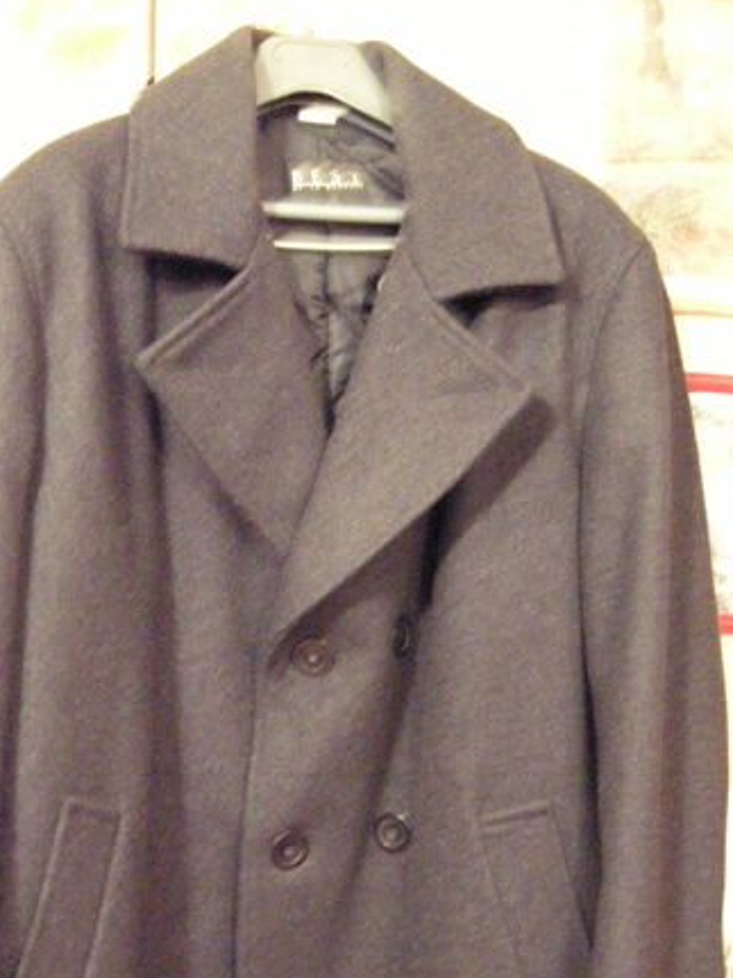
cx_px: 275
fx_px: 1469
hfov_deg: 27.9
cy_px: 701
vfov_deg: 36.2
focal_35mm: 52
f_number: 2.7
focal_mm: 7.5
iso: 1600
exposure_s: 1/2
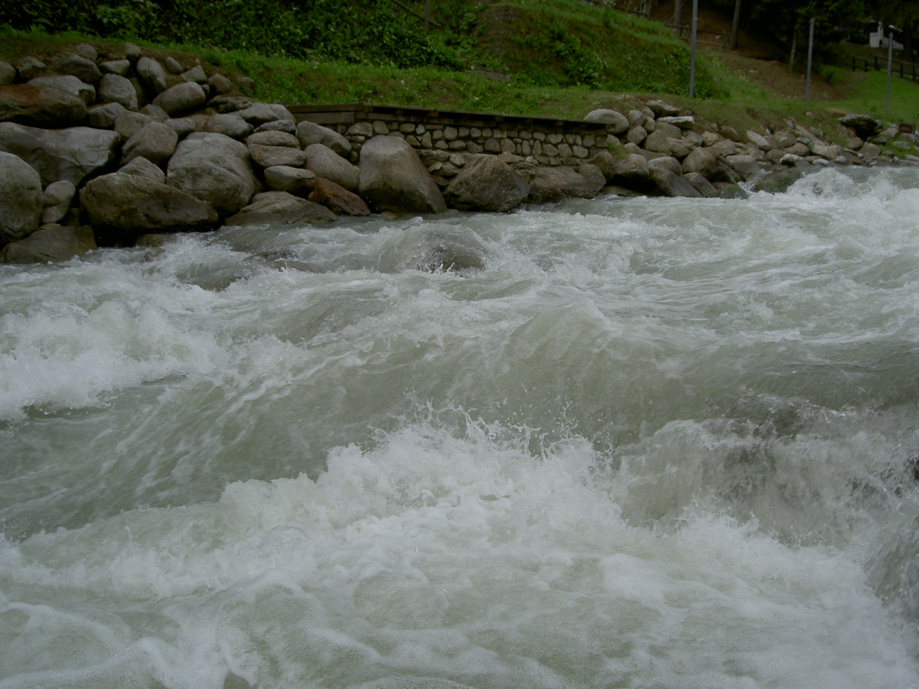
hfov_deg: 47.9
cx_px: 460
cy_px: 344
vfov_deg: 36.8
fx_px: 1035
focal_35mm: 39
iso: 50
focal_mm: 8
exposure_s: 1/320
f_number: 4.7
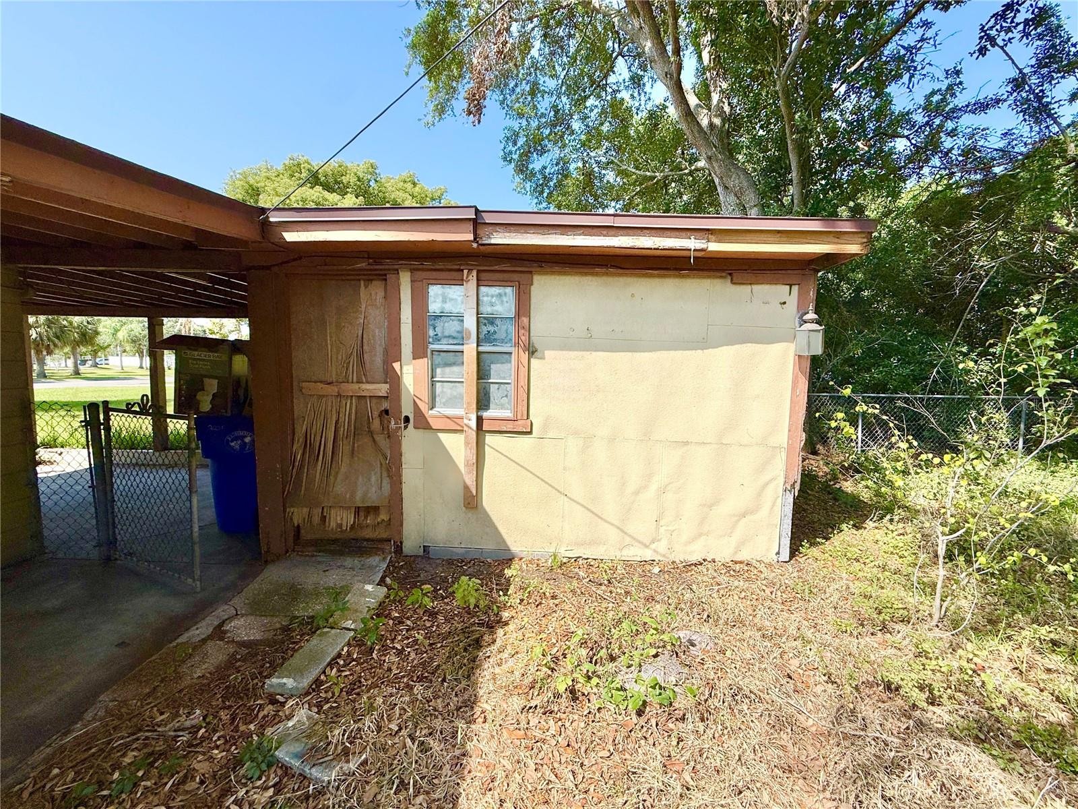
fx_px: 436
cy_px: 404
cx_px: 539
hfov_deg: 102.1
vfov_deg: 85.7
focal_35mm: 14
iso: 50
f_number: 2.2
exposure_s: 1/2024
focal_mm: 2.22
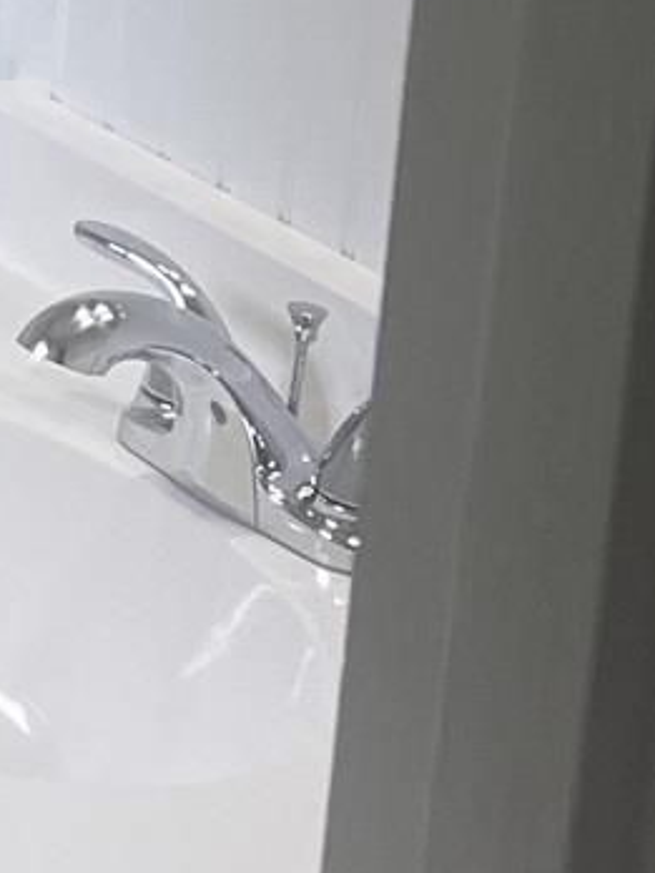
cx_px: -1476
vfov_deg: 11.0
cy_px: -522
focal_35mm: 172
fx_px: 4339
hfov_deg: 7.4
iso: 50
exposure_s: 1/120
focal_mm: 4.2
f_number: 1.6
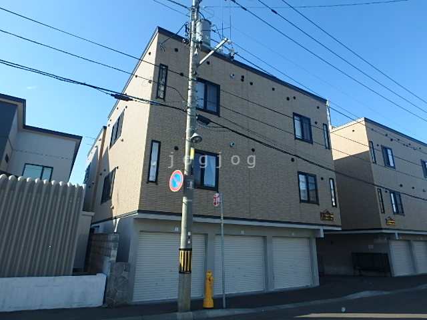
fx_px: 259
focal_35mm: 21
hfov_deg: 79.0
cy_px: 160
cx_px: 214
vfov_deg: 63.4
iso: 125
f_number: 3.5
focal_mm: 3.7
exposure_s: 1/800
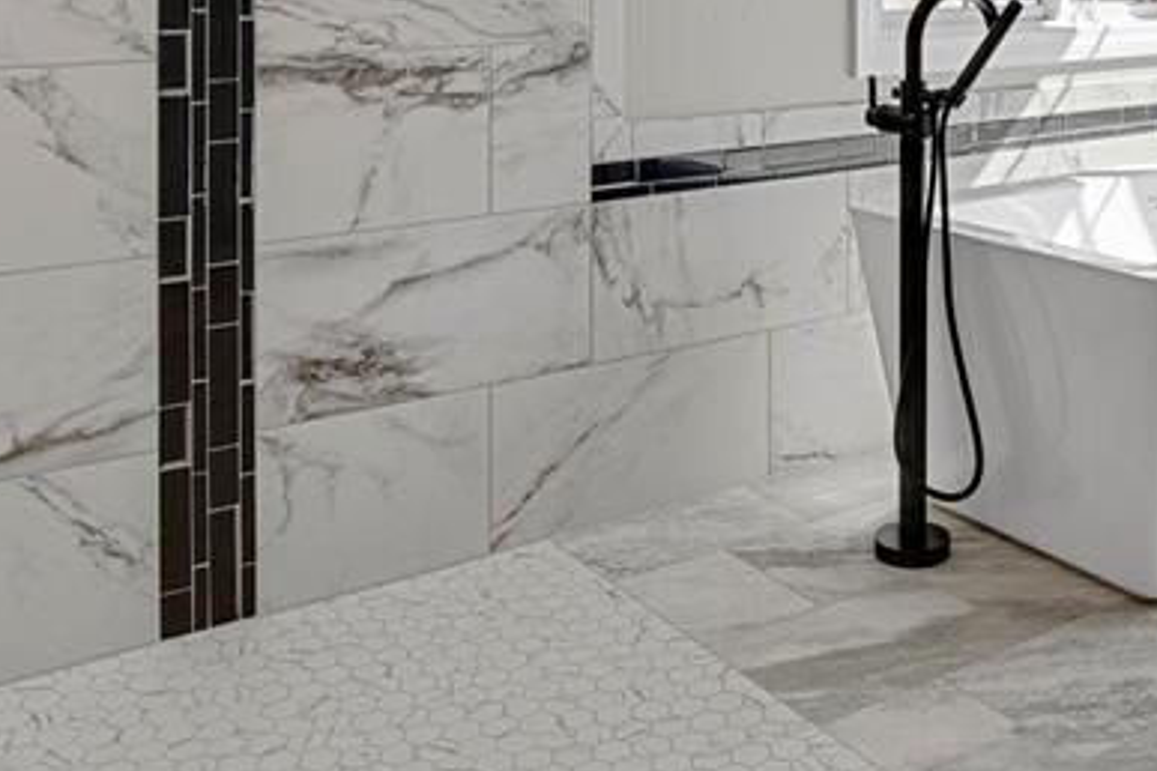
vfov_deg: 27.5
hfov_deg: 42.3
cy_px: -60
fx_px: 1446
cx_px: 861
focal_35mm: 45
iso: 220
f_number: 8
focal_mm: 17
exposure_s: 1/20
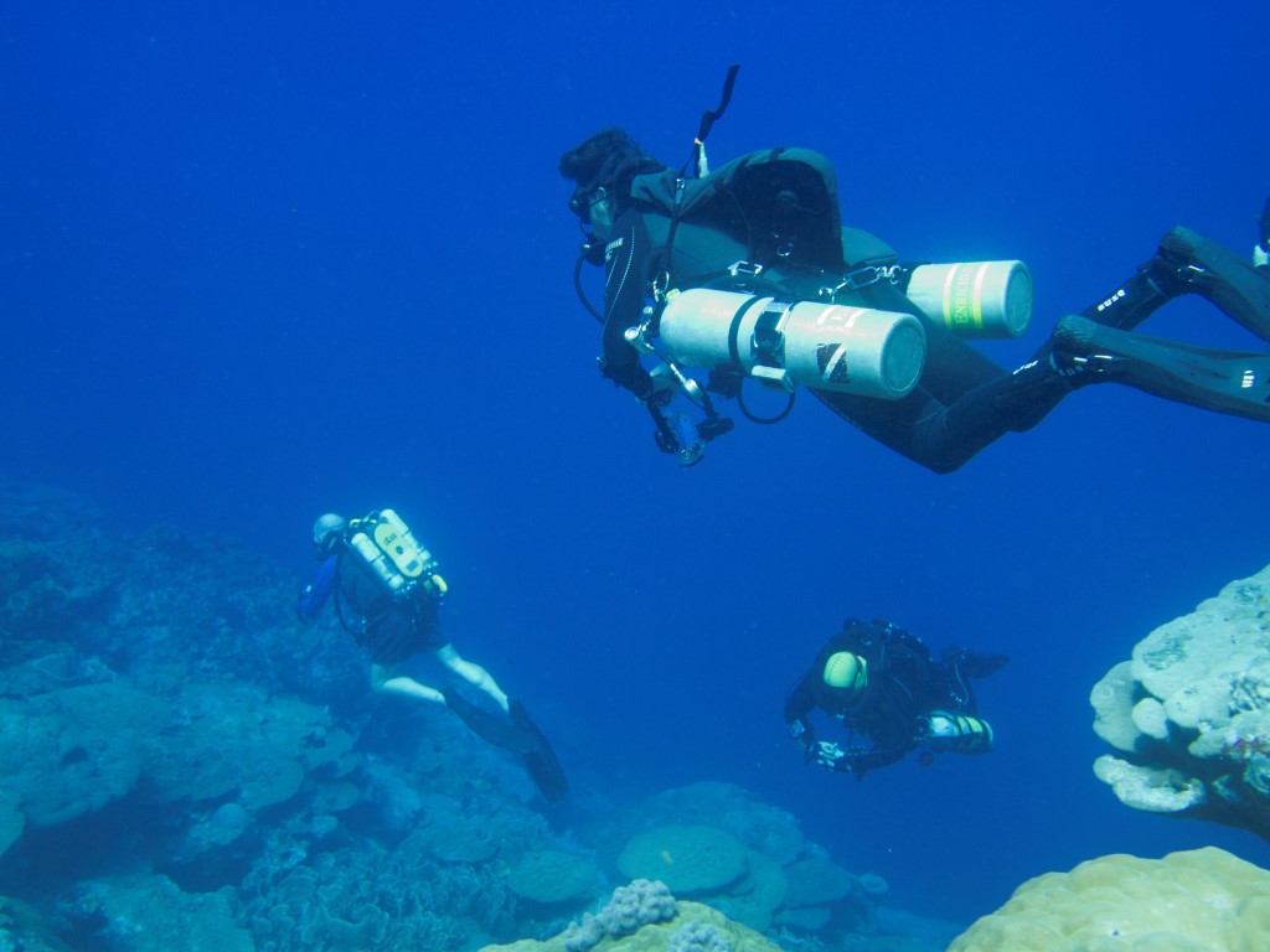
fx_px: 1321
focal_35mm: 36
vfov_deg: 39.7
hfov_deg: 51.4
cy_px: 476
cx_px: 635
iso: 200
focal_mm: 18
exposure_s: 1/80
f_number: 5.6
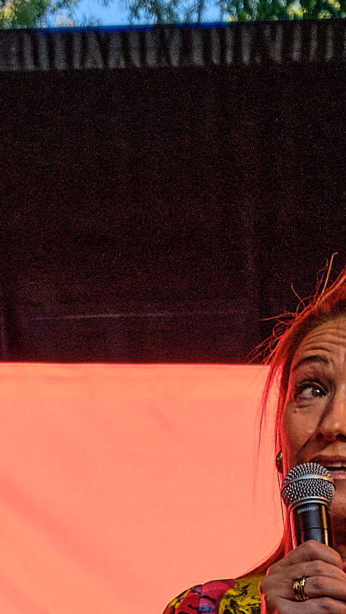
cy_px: 941
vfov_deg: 10.7
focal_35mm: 194
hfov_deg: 6.0
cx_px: -445
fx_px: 3164
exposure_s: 1/1600
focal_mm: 24
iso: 400
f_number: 4.5
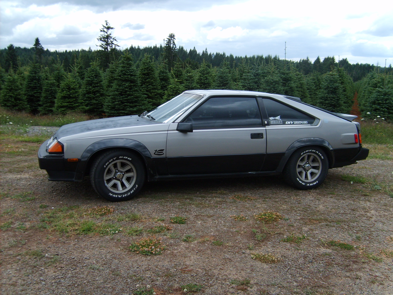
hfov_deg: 52.6
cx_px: 196
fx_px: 397
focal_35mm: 35
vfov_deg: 40.7
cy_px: 148
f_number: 2.8
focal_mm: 5.8
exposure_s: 1/750
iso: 50
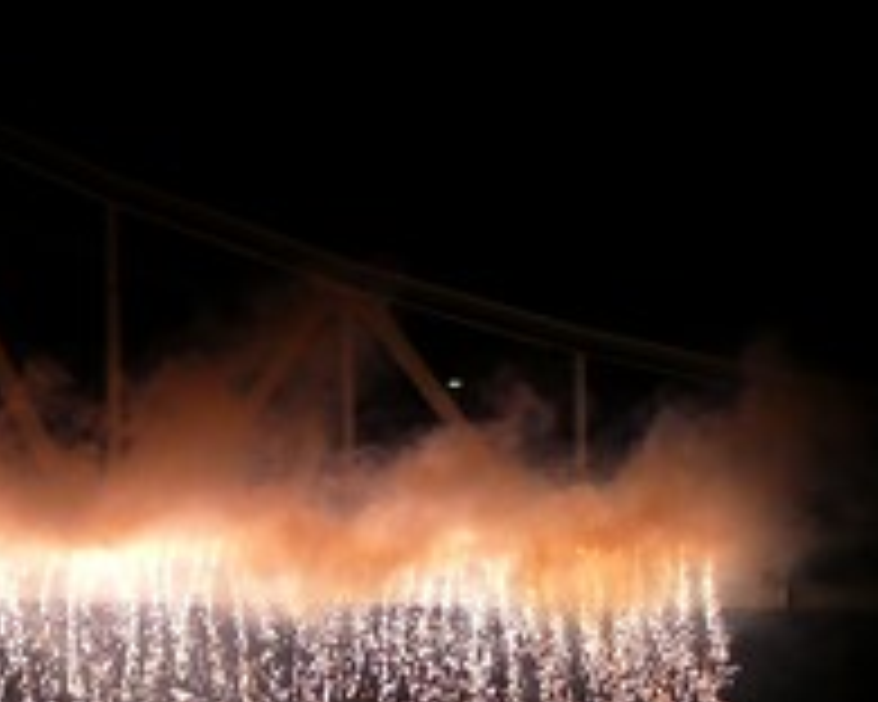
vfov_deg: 3.3
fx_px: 12213
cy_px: 742
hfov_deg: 4.1
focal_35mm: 470
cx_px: 140
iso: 100
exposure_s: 1/80
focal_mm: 26.5
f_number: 3.6
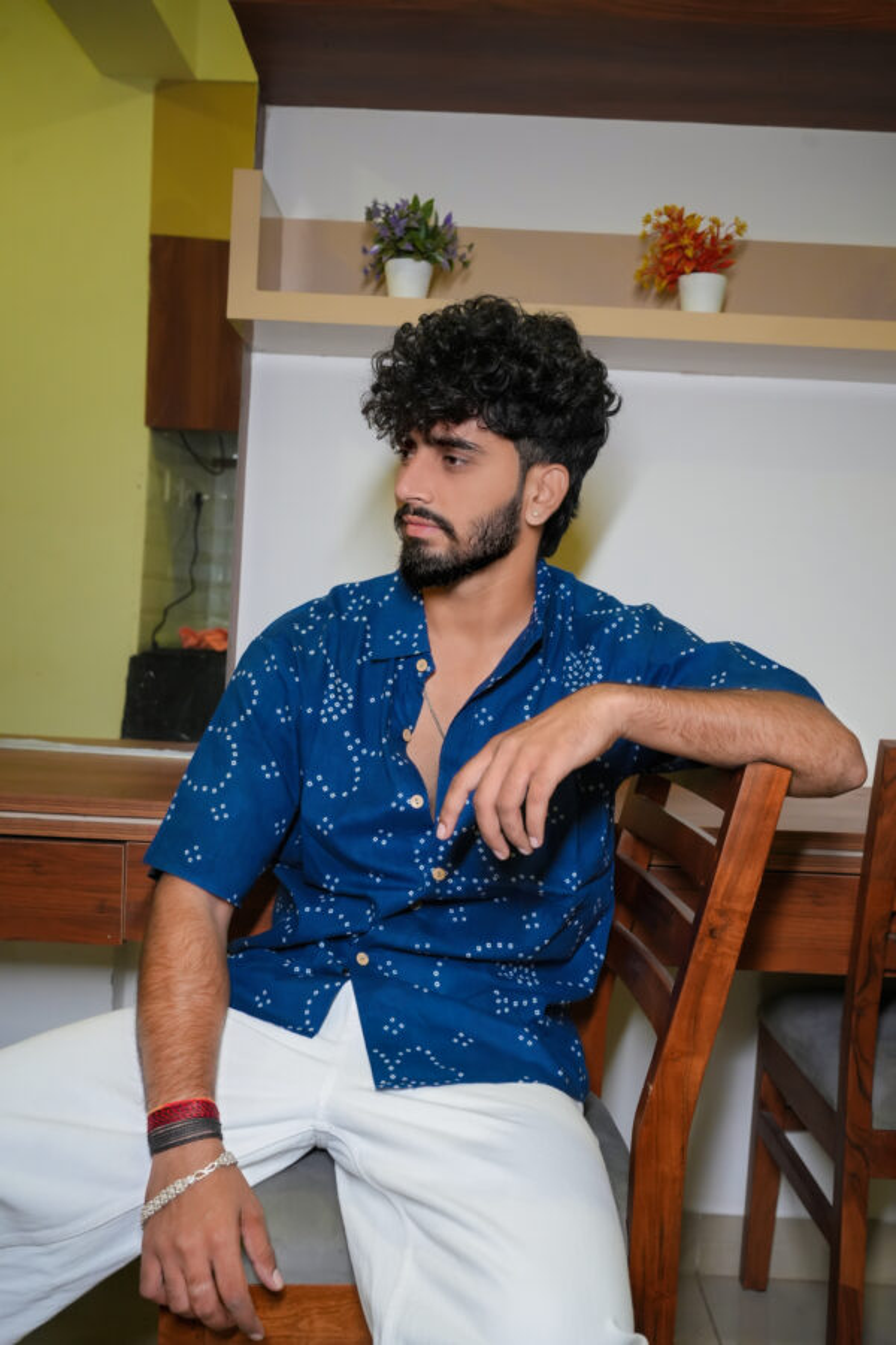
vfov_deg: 54.4
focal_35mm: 35
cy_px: 672
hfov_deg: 37.9
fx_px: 1307
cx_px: 448
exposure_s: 1/160
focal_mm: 35
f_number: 5.6
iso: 2000
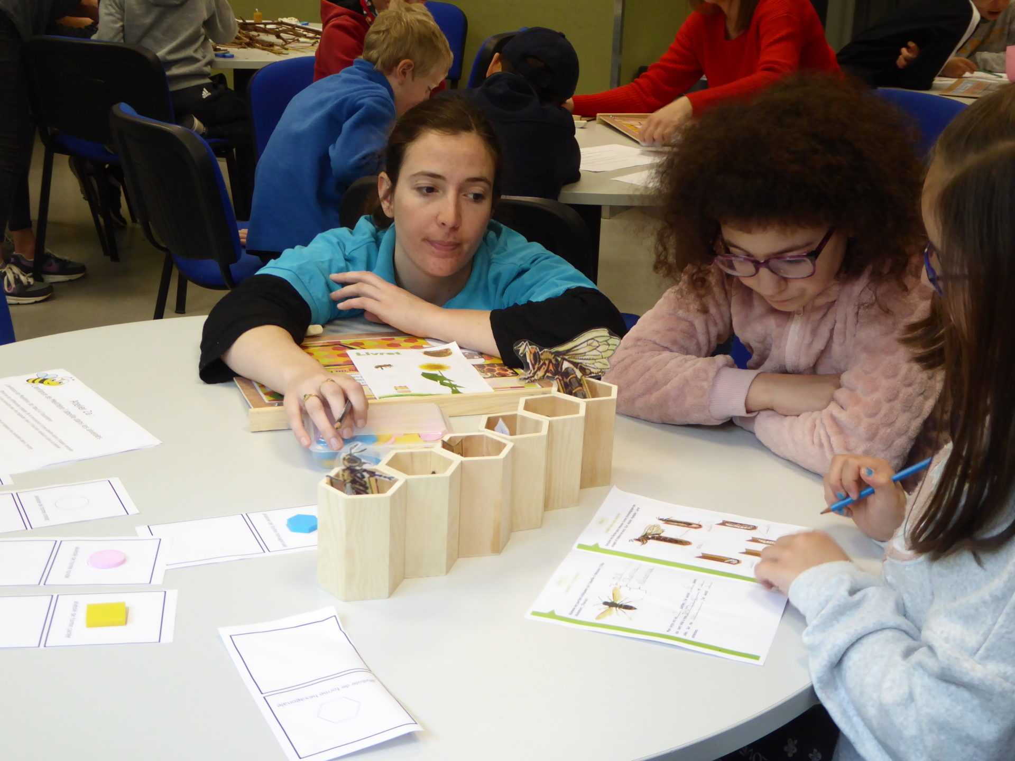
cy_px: 380
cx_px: 508
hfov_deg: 38.2
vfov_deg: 29.1
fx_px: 1466
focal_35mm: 50
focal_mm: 9
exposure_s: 1/50
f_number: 4.1
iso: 400
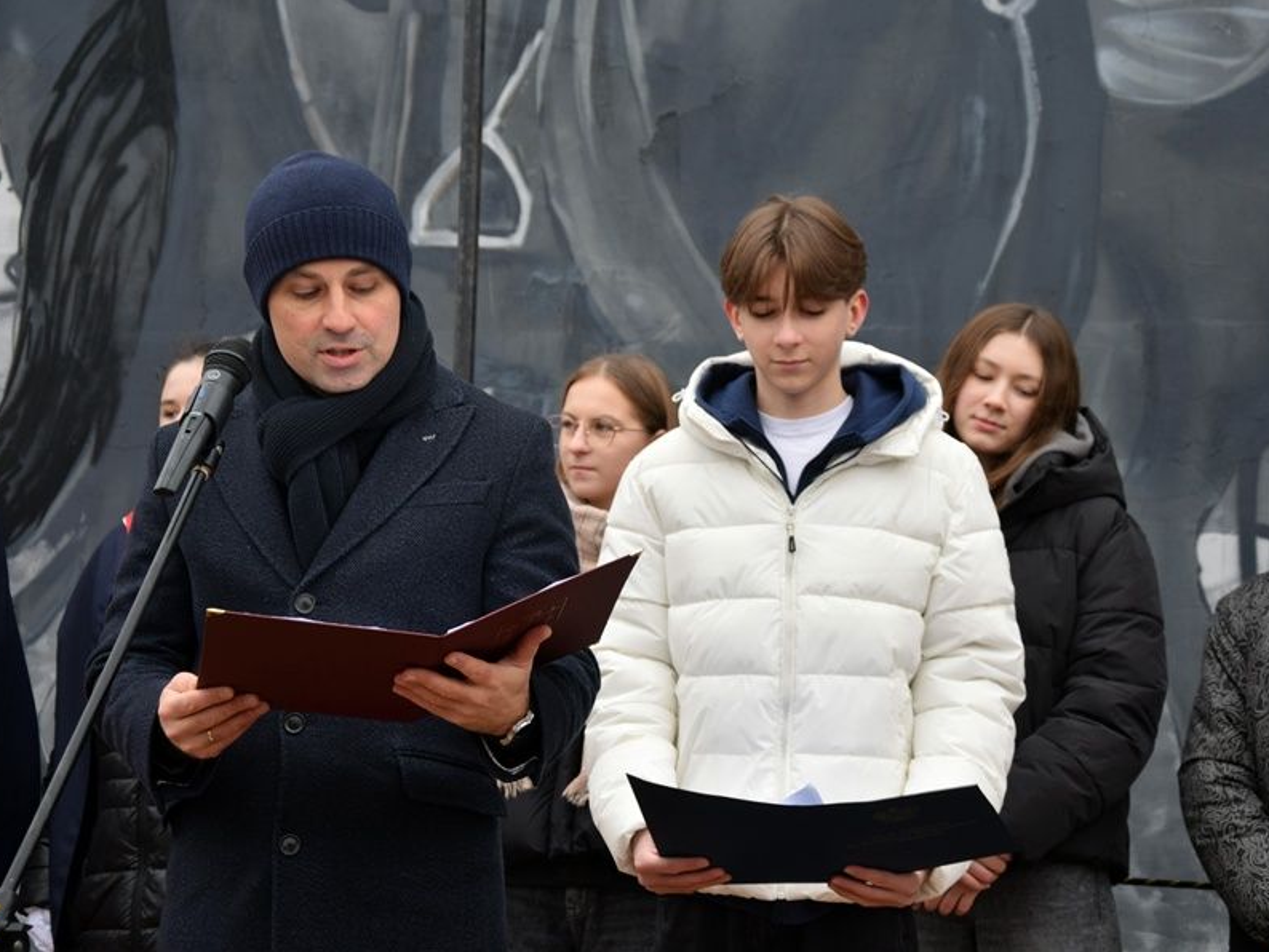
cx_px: 697
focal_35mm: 85
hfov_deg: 23.0
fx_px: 3117
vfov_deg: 17.4
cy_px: 476
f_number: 5
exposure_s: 1/100
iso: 200
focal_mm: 52
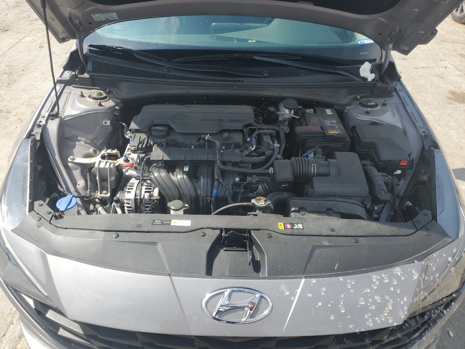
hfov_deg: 67.3
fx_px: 349
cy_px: 174
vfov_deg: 53.1
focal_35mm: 26
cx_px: 232
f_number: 1.5
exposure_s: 1/1667
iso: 50
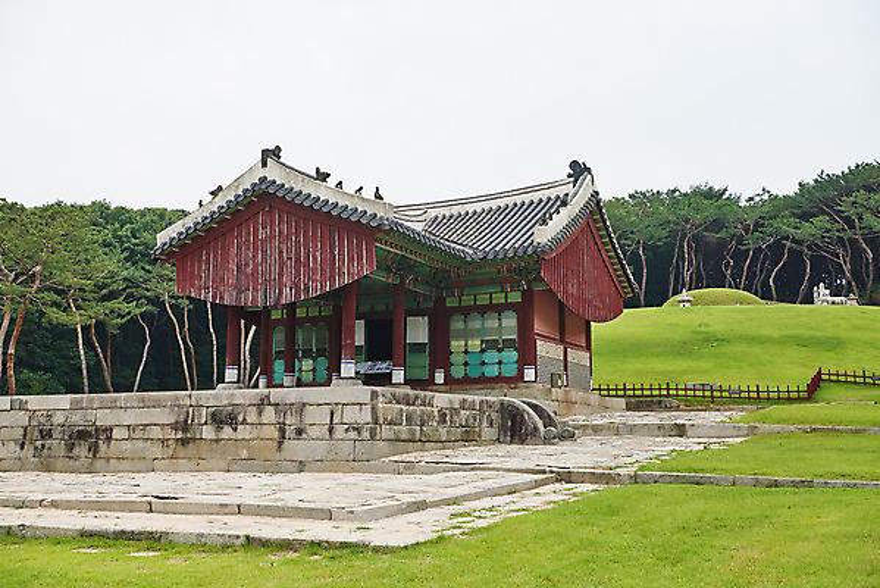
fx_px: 929
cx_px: 440
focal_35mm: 38
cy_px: 294
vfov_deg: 35.1
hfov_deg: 50.7
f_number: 5.6
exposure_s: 1/4000
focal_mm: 38
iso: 1000
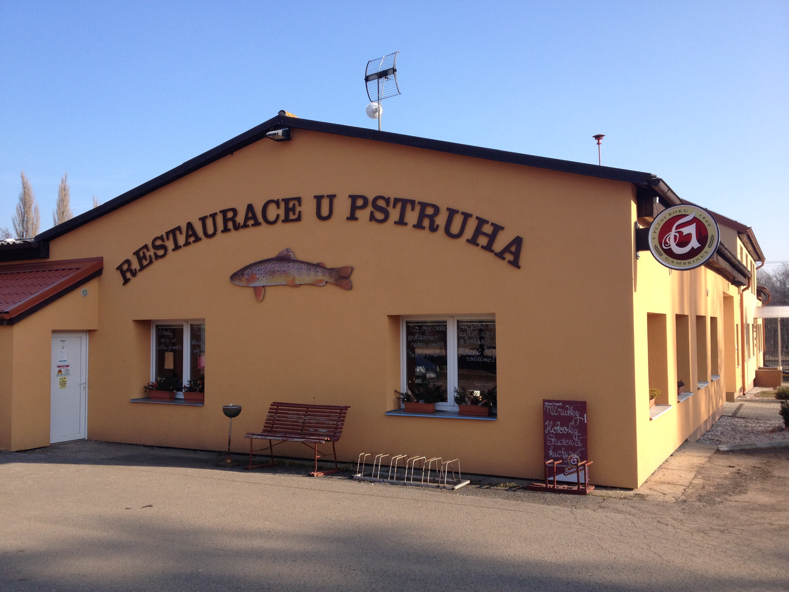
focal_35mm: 35
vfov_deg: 40.7
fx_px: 798
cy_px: 296
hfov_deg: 52.6
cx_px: 394
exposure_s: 1/789
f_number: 2.4
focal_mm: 4.28
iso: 50
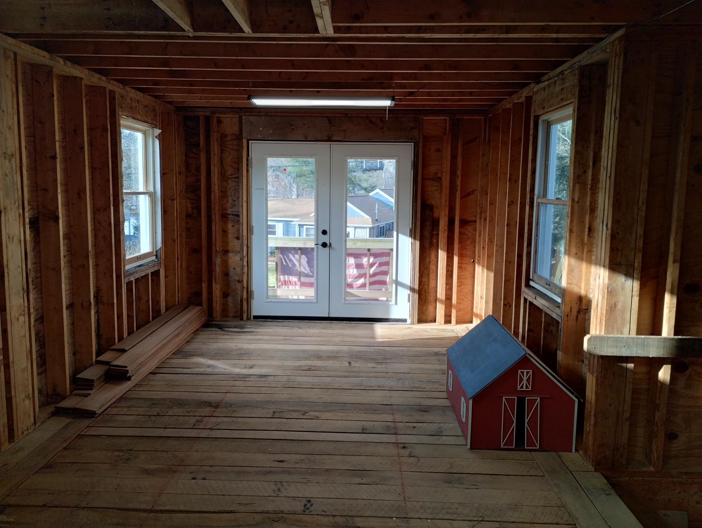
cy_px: 264
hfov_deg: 63.4
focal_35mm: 28
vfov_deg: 49.9
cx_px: 351
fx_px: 569
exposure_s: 1/120
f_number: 1.8
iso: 139
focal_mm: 4.27
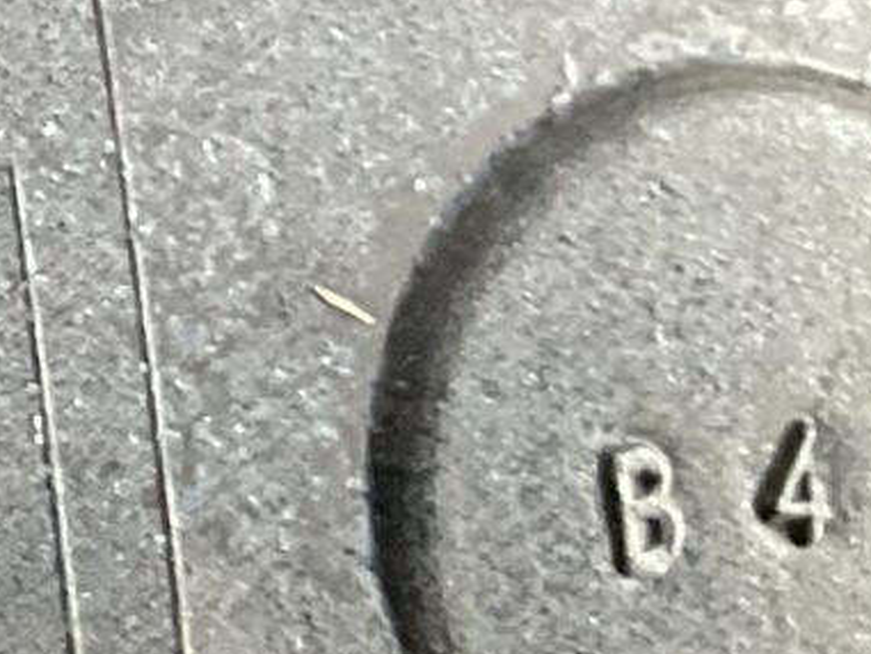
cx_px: -1767
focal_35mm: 195
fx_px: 4908
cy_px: -814
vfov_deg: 7.2
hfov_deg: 8.5
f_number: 1.8
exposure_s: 1/60
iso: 200
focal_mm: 3
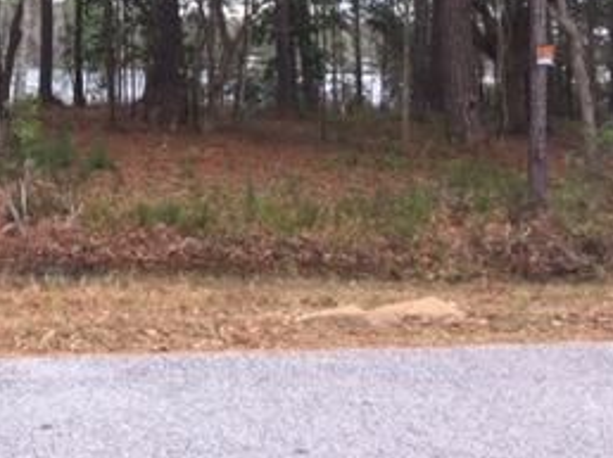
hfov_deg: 24.5
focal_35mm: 72
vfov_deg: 19.4
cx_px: -119
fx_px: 1274
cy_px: -69
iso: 40
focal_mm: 4.15
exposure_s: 1/60
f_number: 2.2
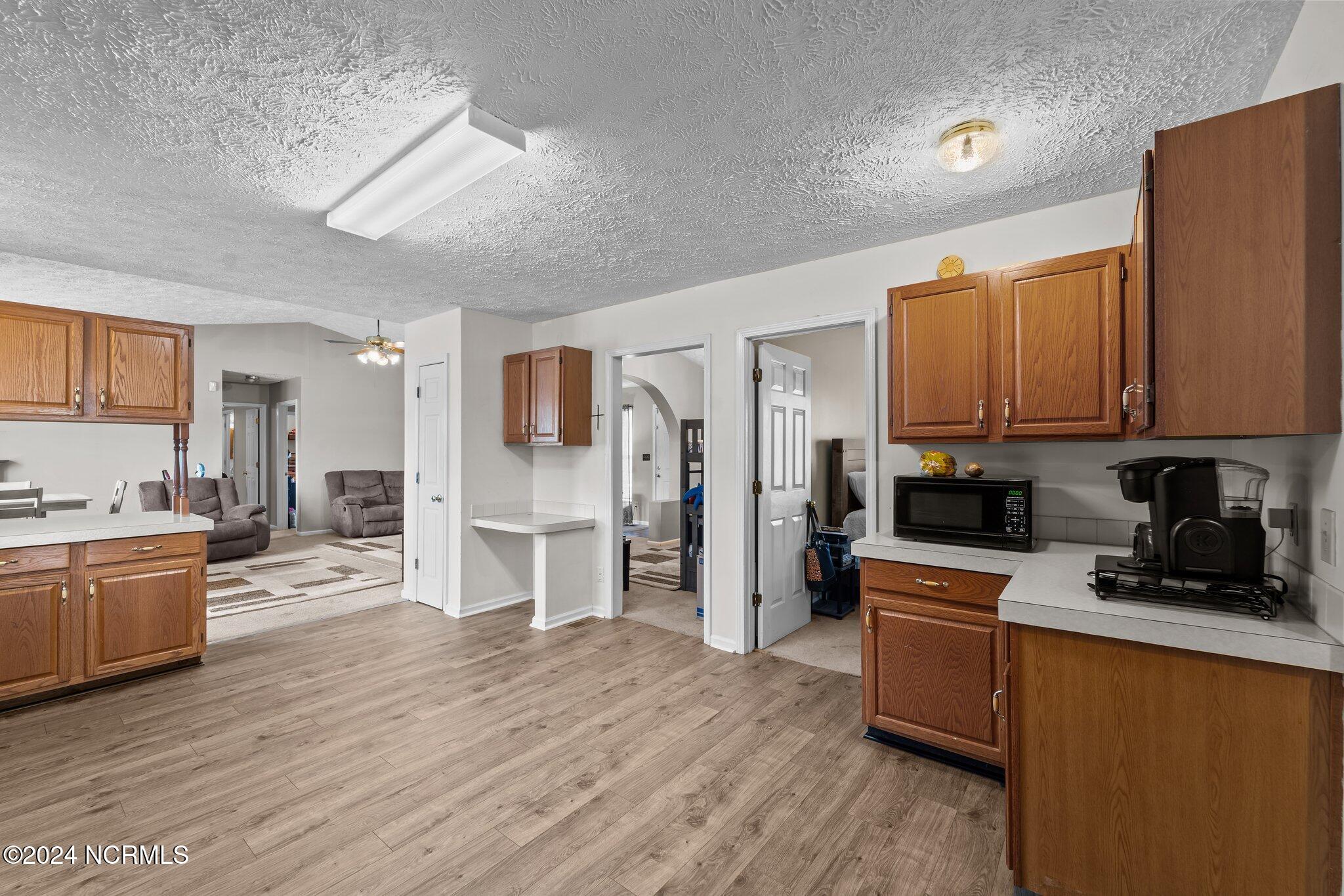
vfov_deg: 81.2
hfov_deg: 104.3
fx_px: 523
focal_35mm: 14
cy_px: 448
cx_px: 672
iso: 400
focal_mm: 14
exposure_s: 1.3
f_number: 8
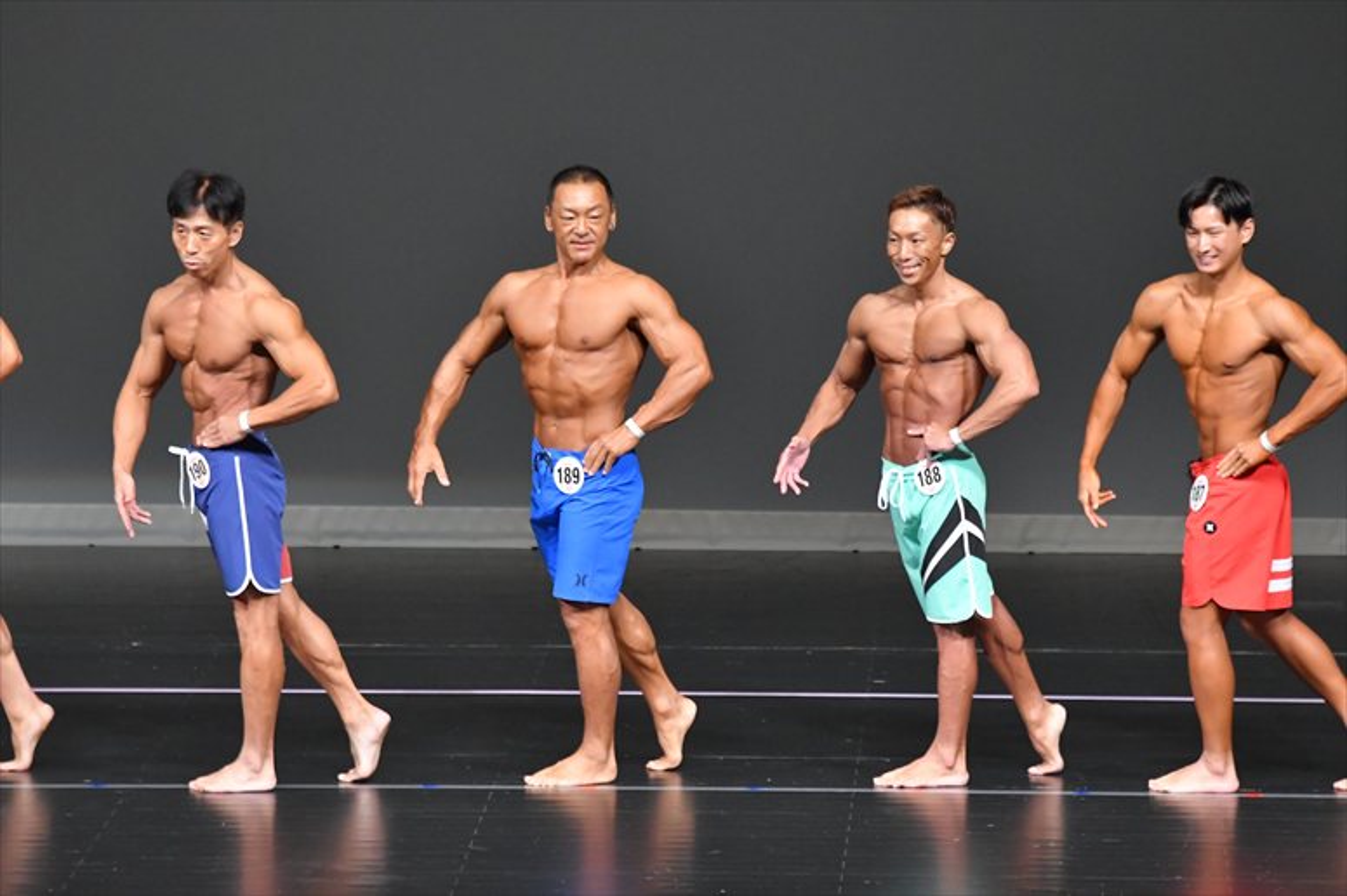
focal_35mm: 270
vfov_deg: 5.1
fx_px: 10098
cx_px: 674
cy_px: 448
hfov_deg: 7.6
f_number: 5.6
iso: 4500
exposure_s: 1/400
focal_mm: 180
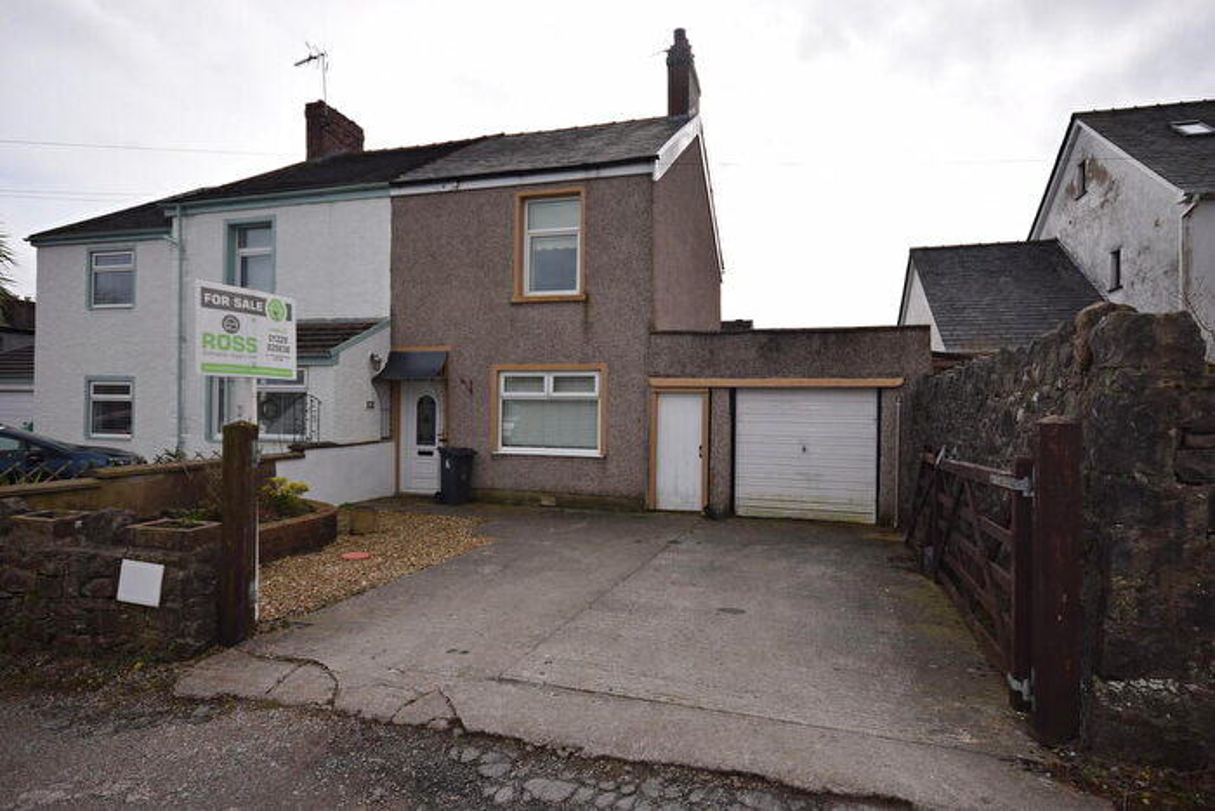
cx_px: 608
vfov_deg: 63.2
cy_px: 406
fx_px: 658
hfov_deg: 85.4
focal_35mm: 20
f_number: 10
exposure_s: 1/200
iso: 100
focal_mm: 13
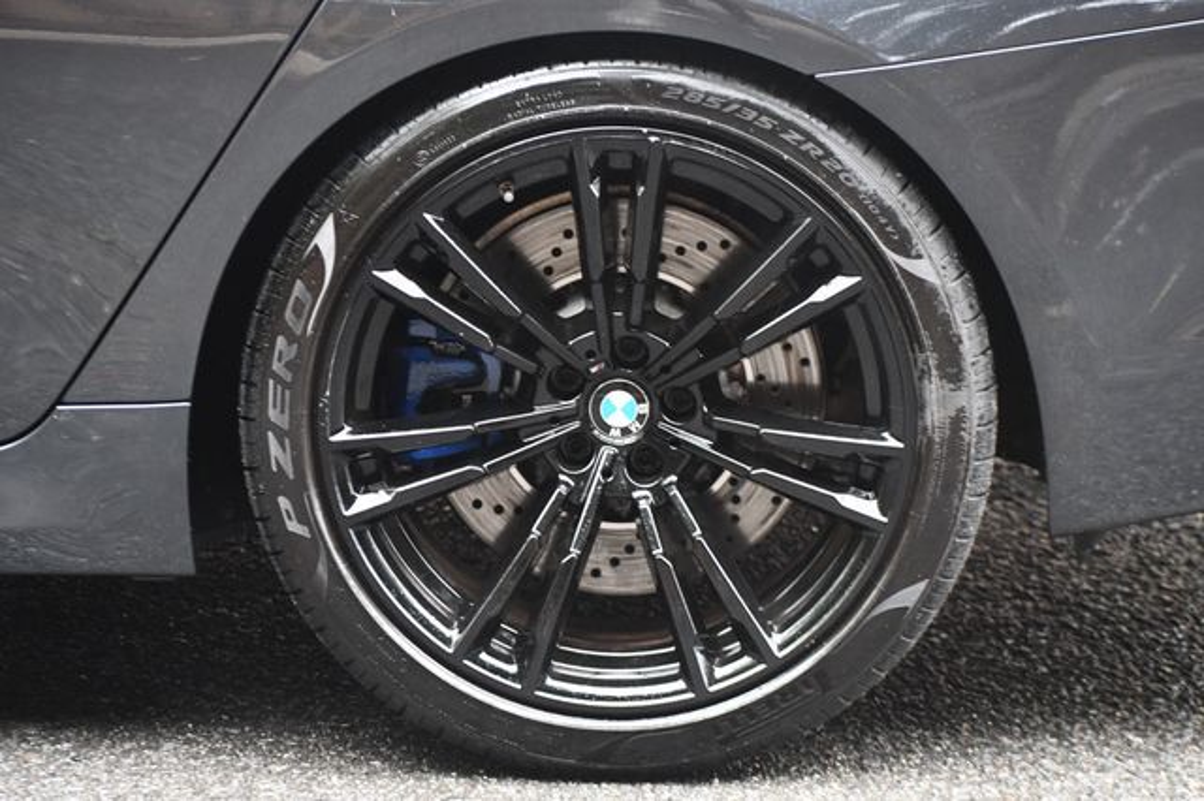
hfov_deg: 14.9
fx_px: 4613
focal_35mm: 138
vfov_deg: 9.9
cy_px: 400
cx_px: 602
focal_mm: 92
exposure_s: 1/125
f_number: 4.8
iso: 2200
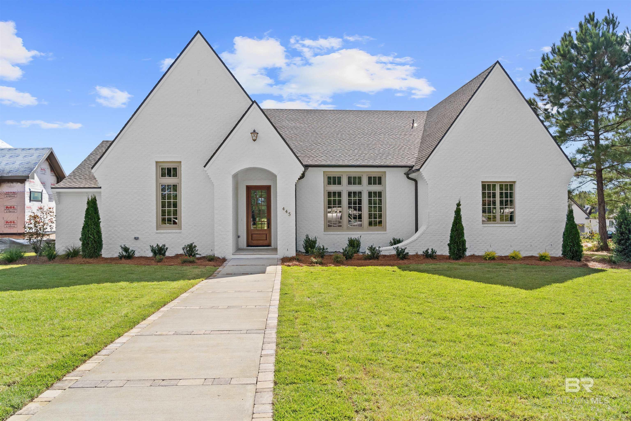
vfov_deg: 53.1
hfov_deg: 73.7
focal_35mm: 24
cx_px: 316
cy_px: 210
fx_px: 421
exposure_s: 1/400
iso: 640
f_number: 6.3
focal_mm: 24
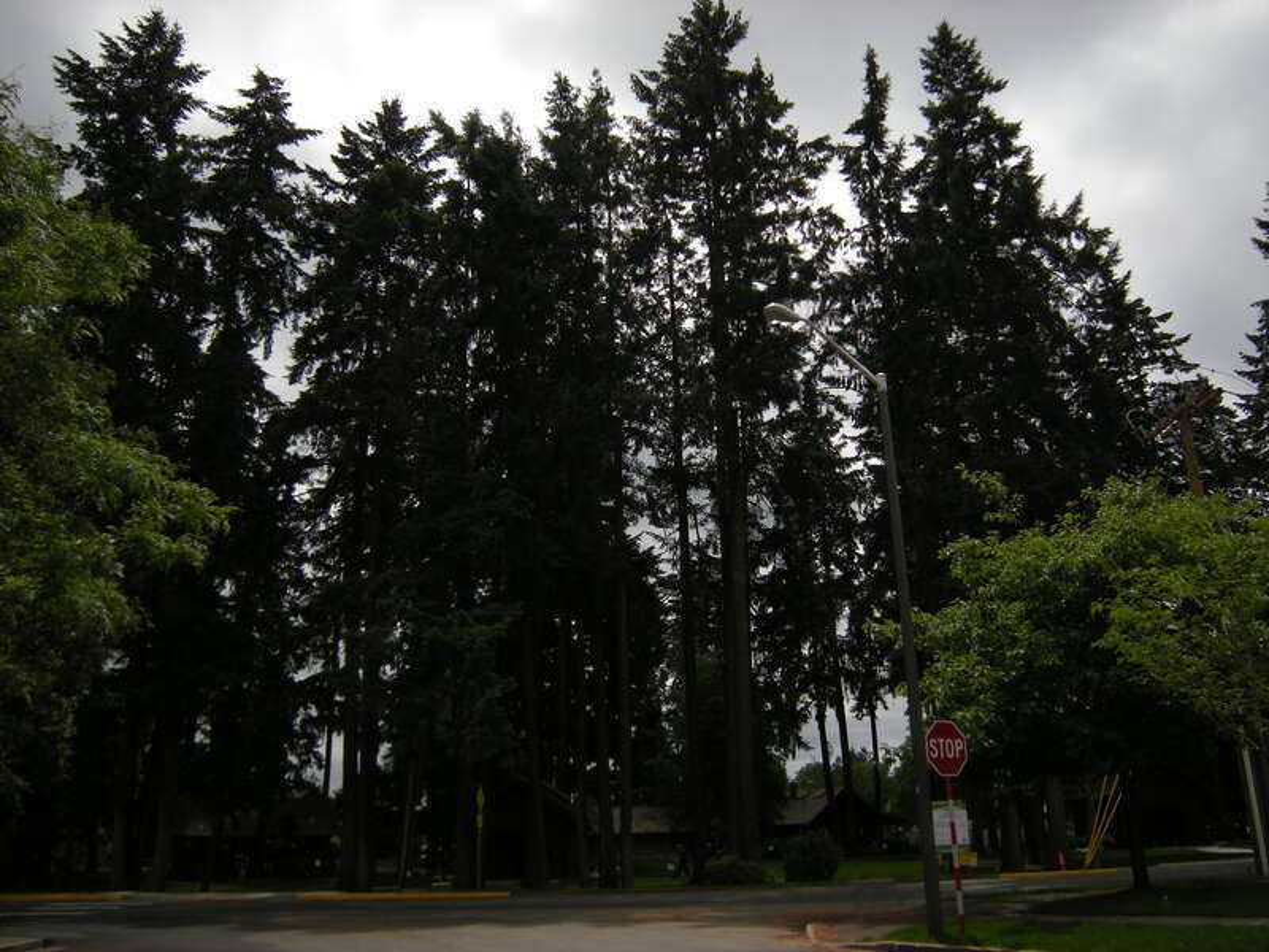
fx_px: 1026
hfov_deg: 63.4
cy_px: 476
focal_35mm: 28
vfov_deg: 49.7
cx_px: 634
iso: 64
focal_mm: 4.7
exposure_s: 1/604
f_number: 5.6
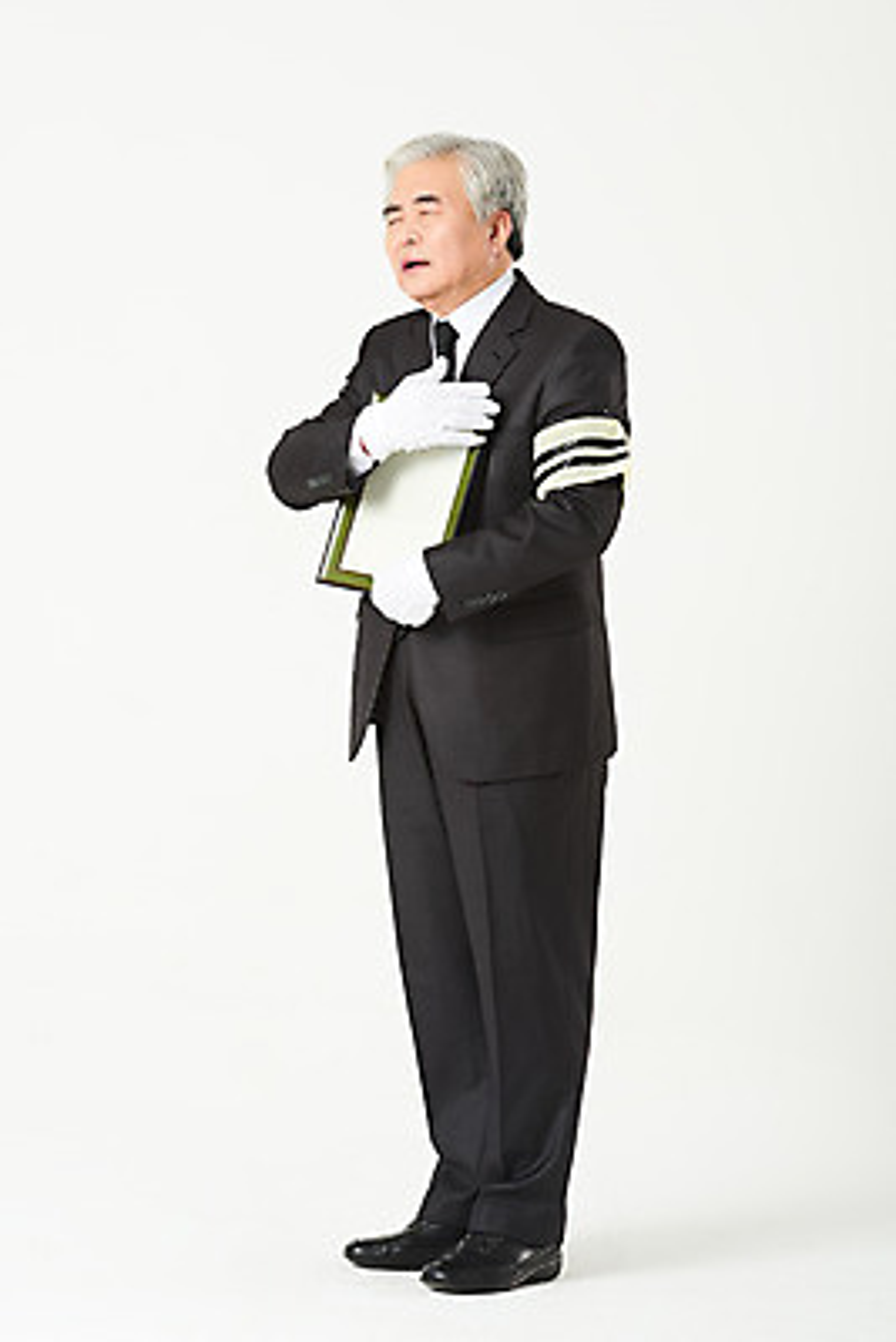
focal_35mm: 110
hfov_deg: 12.5
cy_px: 671
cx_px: 448
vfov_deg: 18.6
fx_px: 4103
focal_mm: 110
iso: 100
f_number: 11
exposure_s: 1/125
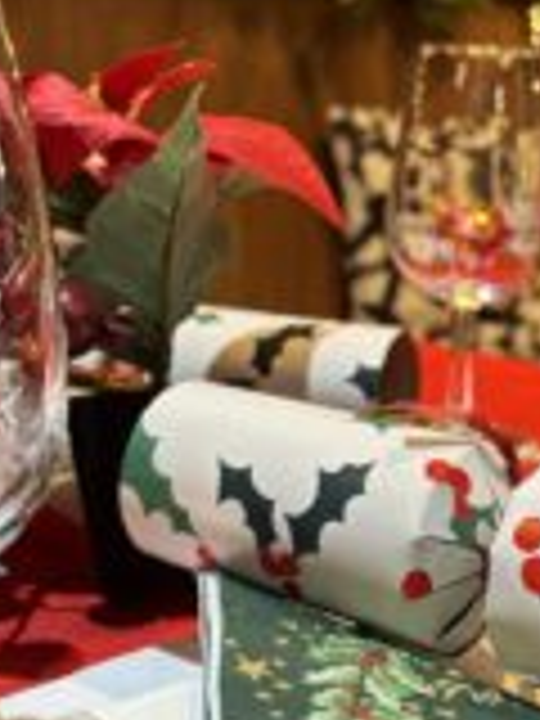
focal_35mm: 65
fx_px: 1352
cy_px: 279
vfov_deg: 29.7
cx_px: 315
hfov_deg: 22.6
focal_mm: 5.96
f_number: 1.6
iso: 200
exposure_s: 1/52
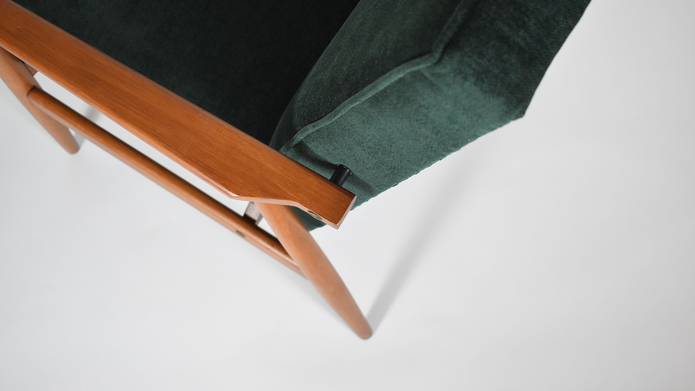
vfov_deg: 29.0
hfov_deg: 49.4
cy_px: 167
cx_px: 348
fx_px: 756
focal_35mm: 41
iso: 1600
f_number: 4
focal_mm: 26
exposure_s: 1/125
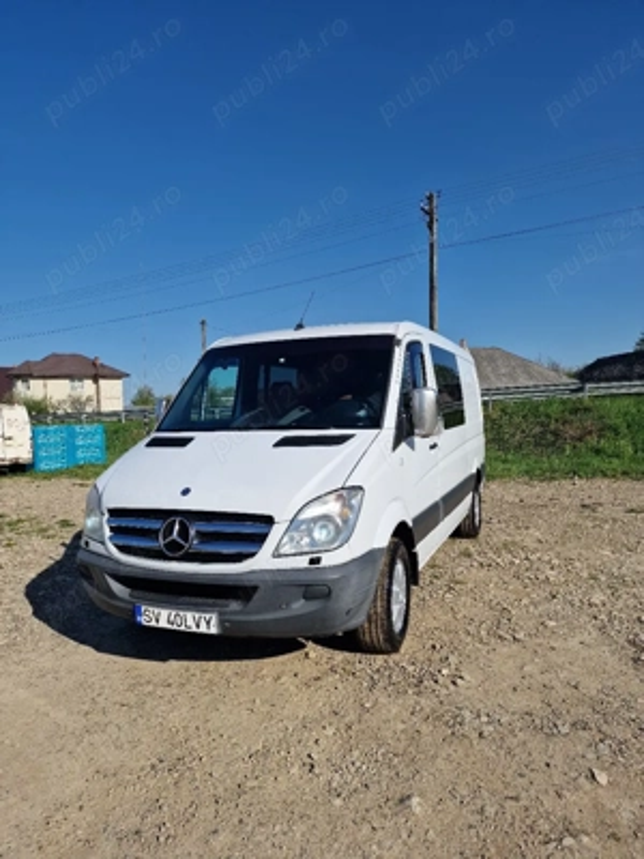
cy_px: 430
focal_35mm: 23
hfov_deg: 58.9
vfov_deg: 73.9
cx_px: 322
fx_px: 571
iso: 50
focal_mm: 6.4
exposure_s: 1/2500
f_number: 1.8
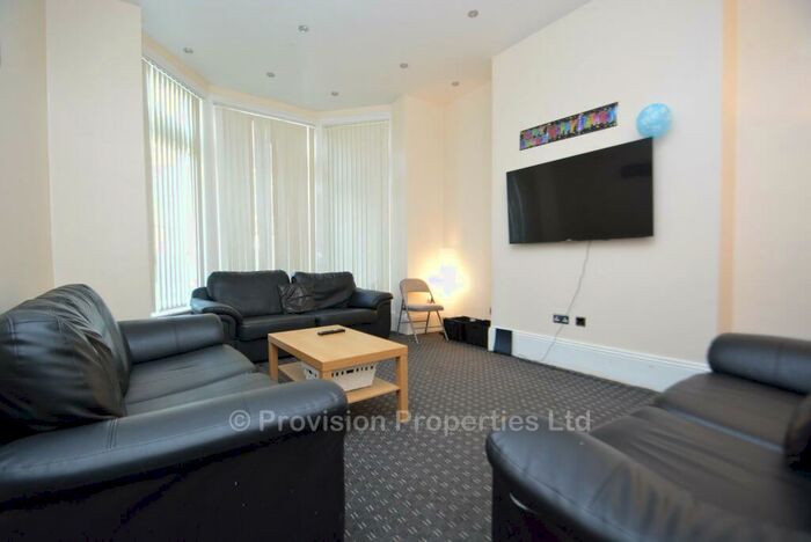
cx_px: 406
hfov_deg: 100.3
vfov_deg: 77.4
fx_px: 338
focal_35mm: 15
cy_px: 271
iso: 800
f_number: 3.5
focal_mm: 10
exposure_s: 1/30
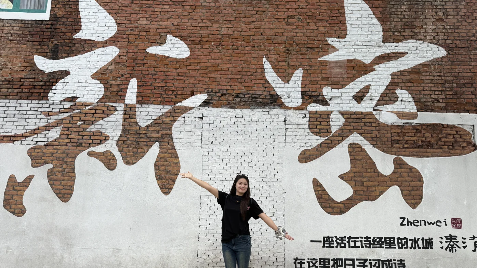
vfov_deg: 42.8
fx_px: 341
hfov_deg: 69.9
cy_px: 147
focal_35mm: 27
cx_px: 241
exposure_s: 1/1271
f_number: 1.78
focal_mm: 6.76
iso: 80
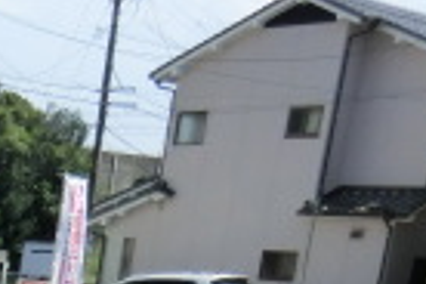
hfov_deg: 14.9
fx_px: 1373
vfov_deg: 10.3
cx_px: -392
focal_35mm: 116
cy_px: 682
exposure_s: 1/800
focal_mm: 4.3
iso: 80
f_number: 3.2
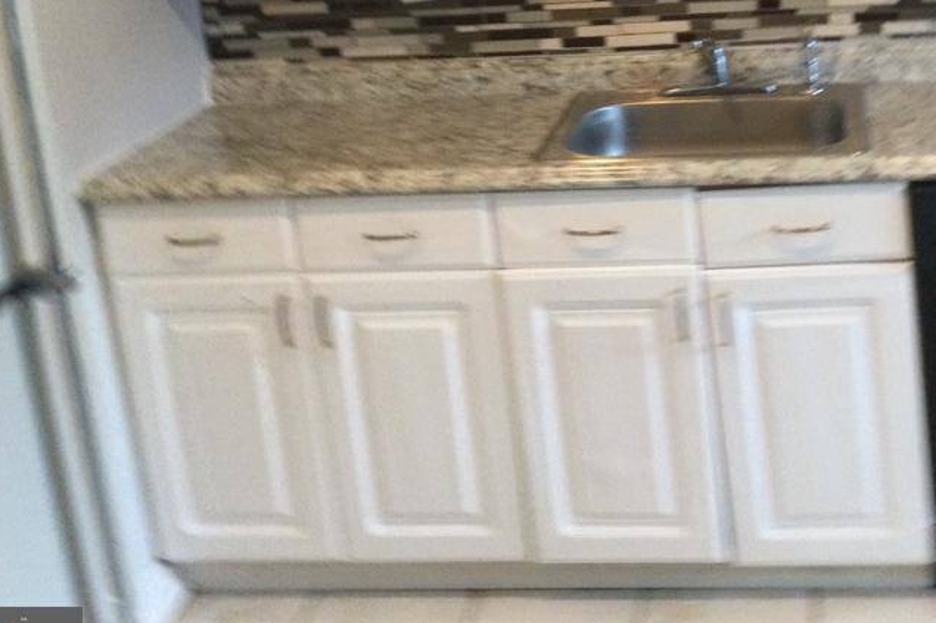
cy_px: 102
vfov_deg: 25.4
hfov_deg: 37.6
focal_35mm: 52
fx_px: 1352
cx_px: 653
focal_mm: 3.3
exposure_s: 1/30
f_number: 2.4
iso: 125
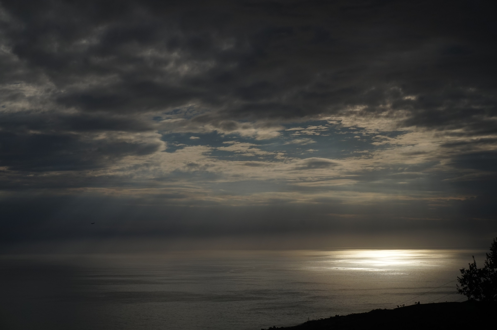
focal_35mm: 75
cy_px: 165
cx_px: 248
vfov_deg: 18.2
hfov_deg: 27.0
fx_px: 1035
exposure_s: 1/1600
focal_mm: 50
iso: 100
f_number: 14
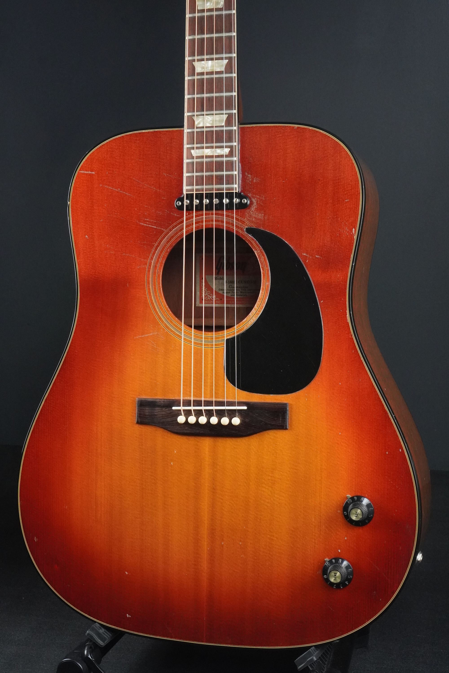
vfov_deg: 37.9
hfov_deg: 25.8
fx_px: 982
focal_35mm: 52
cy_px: 336
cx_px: 224
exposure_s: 1/60
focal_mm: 35
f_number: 11
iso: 3200
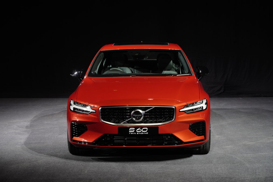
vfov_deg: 16.1
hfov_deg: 23.9
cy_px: 91
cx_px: 136
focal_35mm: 85
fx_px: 645
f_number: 7.1
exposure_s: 1/125
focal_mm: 85
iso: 2000
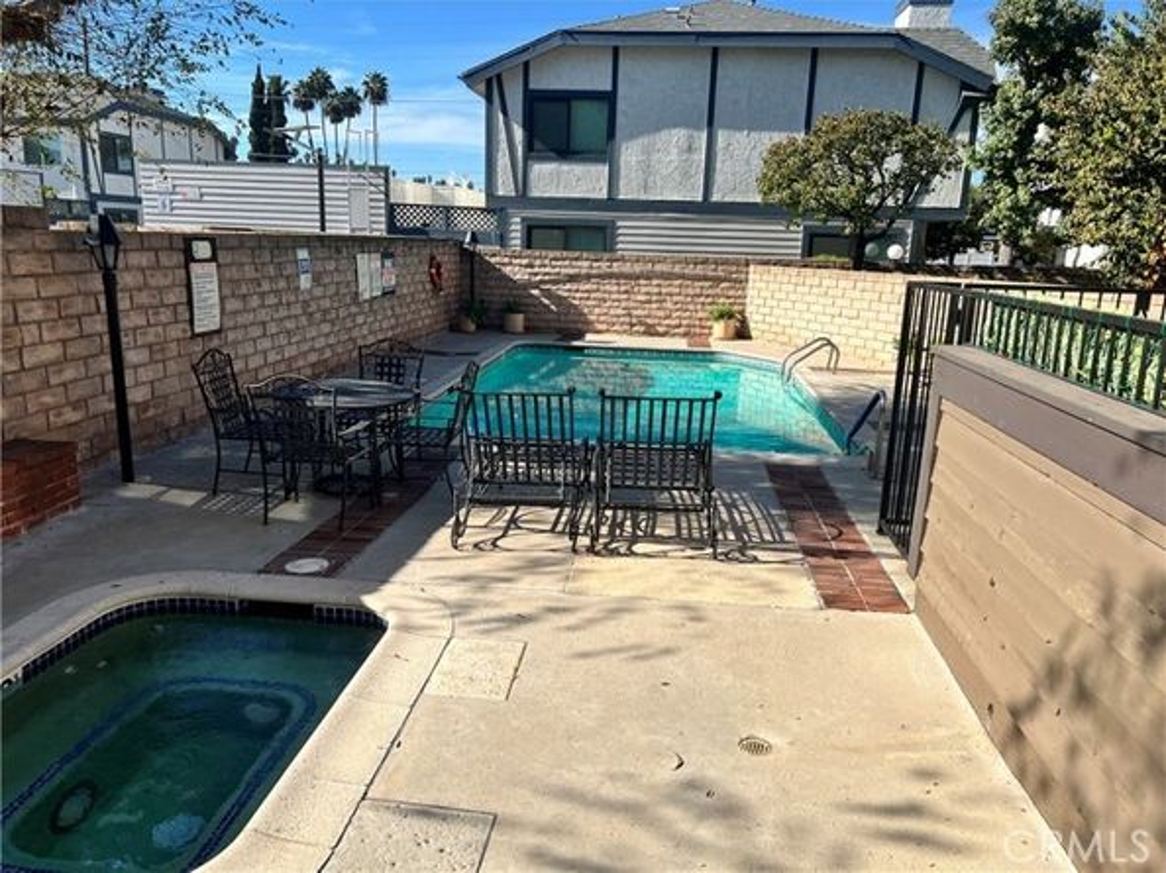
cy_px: 436
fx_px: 875
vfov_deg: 53.0
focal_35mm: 26
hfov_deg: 67.3
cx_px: 583
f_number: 1.5
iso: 50
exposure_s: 1/3704
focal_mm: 5.7
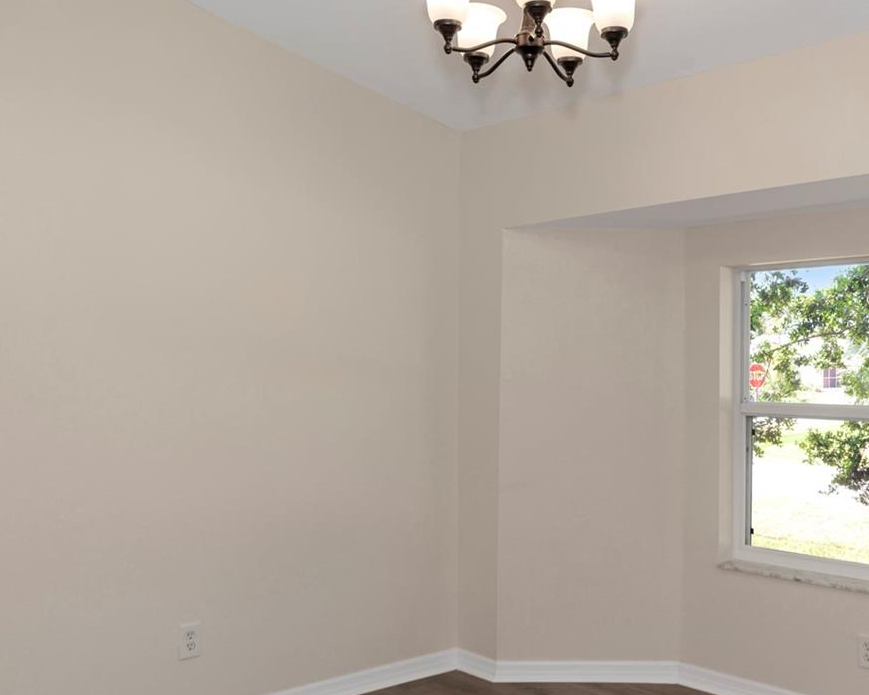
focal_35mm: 38
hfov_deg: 47.1
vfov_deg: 39.1
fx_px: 977
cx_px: 582
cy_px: 367
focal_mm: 22
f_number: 7.1
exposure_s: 1/60
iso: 250
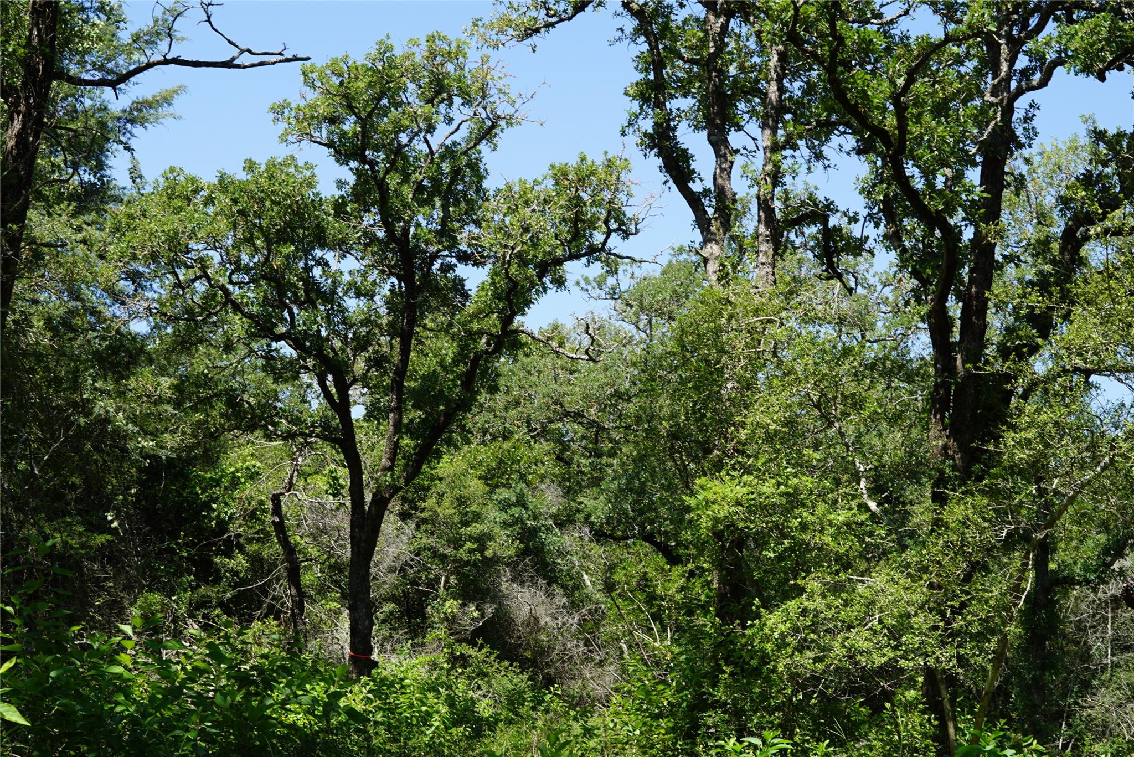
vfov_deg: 18.2
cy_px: 378
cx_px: 567
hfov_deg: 27.0
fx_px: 2363
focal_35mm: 75
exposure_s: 1/100
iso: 100
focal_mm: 50
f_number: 9
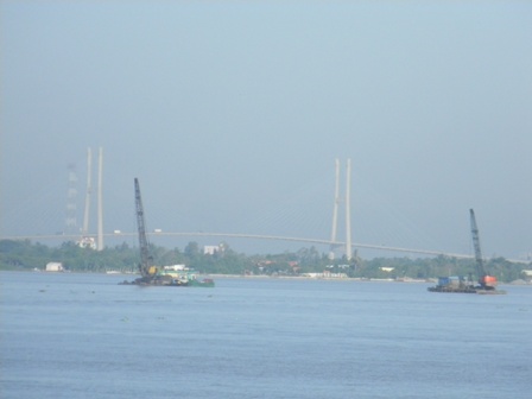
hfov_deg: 4.8
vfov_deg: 3.6
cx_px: 266
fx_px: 6363
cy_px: 200
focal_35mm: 414
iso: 400
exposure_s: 1/521
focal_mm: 75
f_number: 10.8
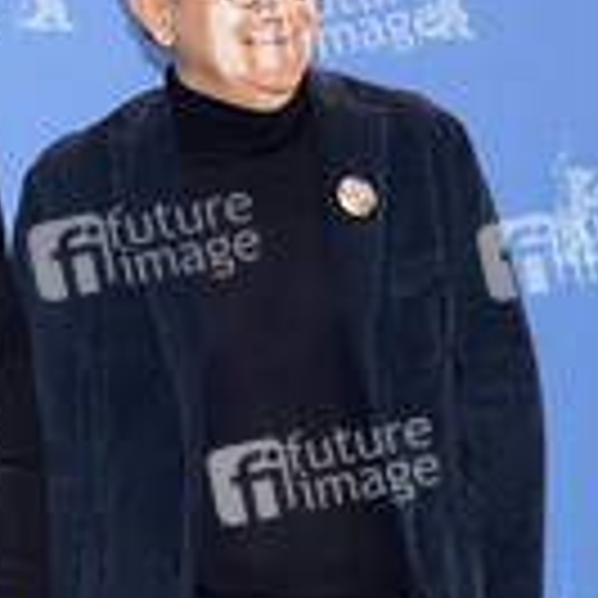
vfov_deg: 9.6
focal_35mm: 182
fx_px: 3557
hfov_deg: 9.4
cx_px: -245
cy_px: 360
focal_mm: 63
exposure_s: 1/160
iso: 1600
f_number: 5.6
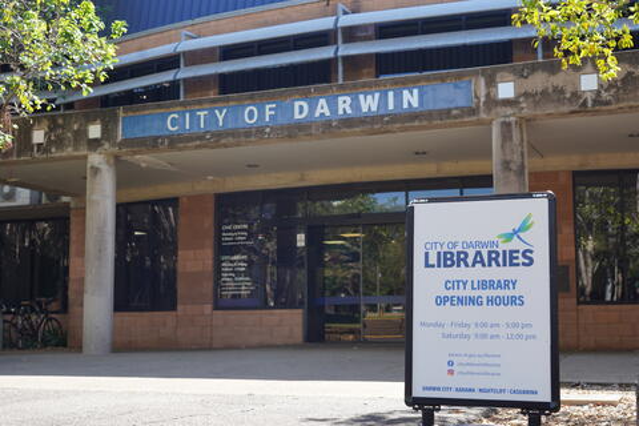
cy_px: 213
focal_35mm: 50
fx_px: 887
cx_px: 320
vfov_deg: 27.0
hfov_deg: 39.6
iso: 100
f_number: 5.6
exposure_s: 1/100
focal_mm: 50
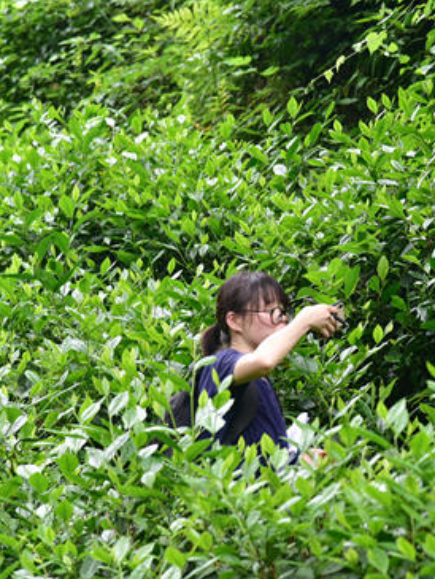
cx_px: 379
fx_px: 2914
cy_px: 290
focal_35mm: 174
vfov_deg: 11.4
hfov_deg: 8.5
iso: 800
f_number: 5.6
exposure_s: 1/500
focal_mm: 120
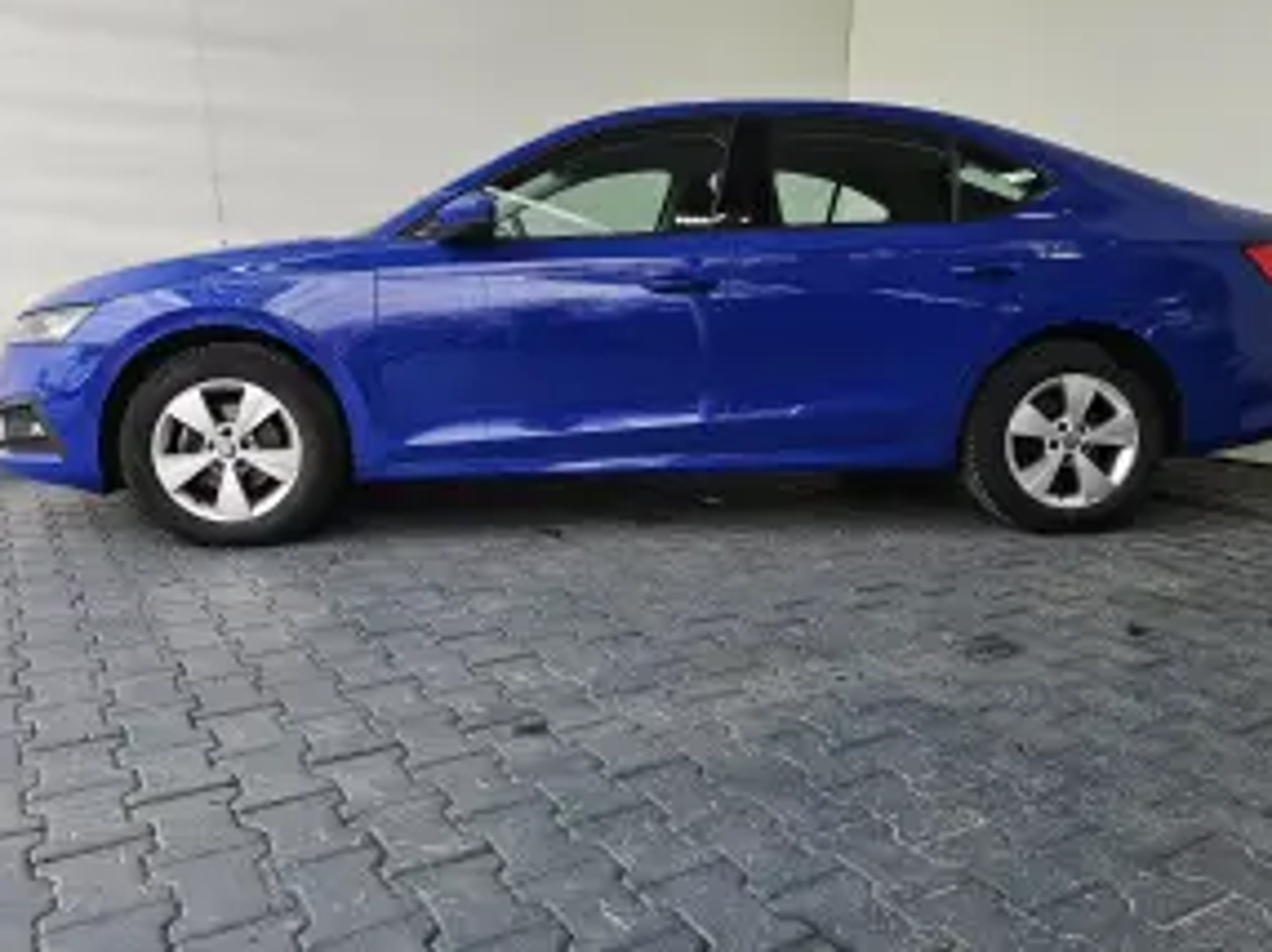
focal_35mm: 29
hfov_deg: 61.7
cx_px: 600
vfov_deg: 48.1
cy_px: 432
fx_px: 1065
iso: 20
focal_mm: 6.3
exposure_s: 1/180
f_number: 1.7
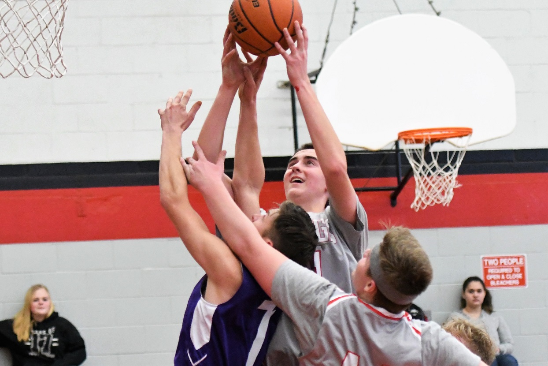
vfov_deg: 13.0
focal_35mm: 105
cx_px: 274
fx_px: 1599
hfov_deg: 19.5
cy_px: 183
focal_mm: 70
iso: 7200
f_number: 2.8
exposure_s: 1/1000
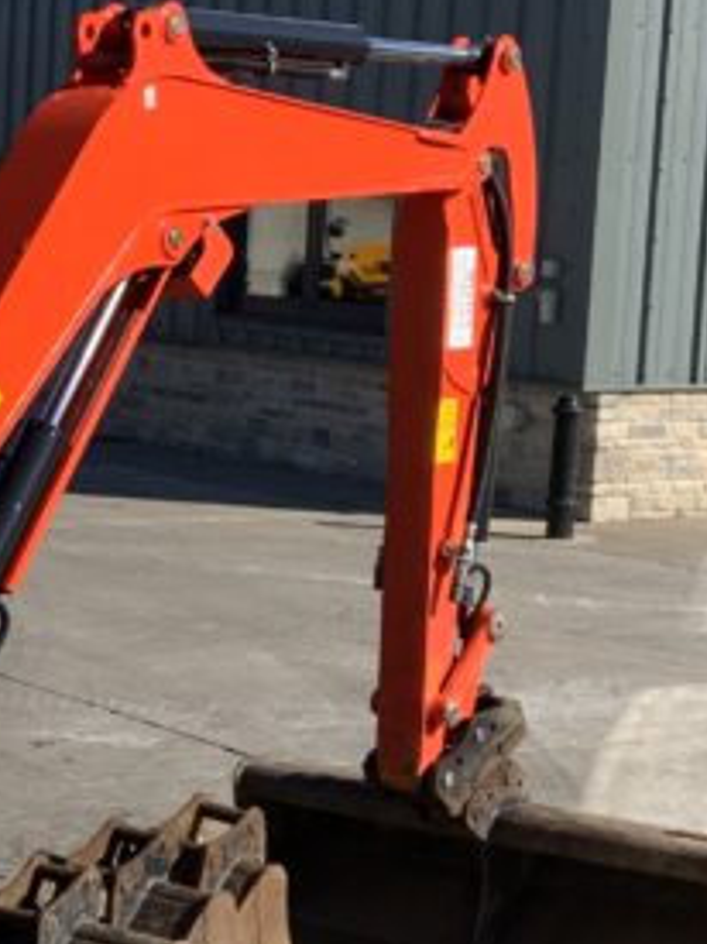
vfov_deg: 18.2
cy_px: 584
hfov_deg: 13.1
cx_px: -275
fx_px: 2943
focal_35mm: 108
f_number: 1.8
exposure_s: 1/1626
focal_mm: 3
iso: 16
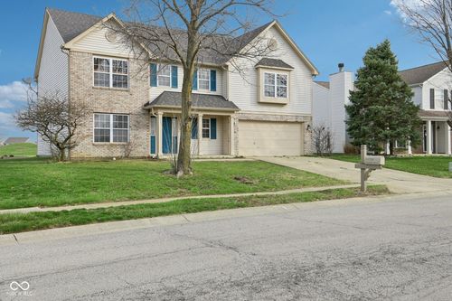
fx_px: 402
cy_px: 150
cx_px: 226
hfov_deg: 58.7
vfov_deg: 41.1
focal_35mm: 32
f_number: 8
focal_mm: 32
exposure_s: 1/160
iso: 100
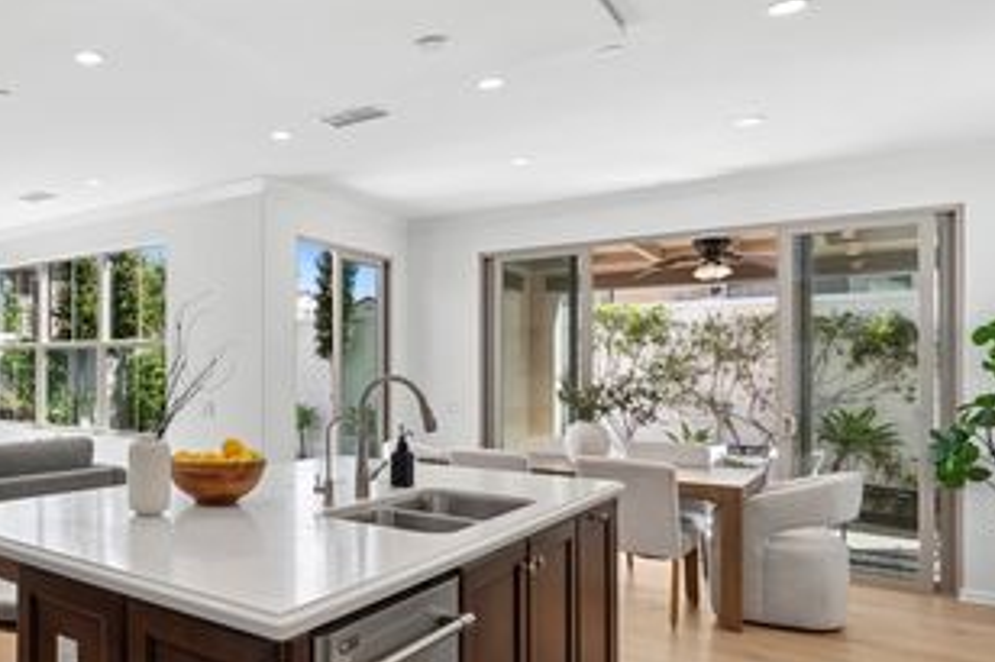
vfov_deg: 49.4
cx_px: 207
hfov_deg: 63.7
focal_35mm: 26
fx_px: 718
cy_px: 376
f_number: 9
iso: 200
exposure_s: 1/30
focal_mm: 16
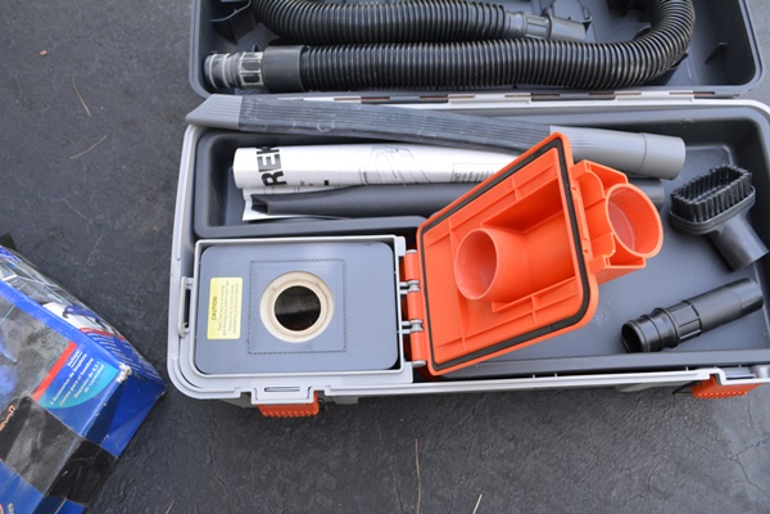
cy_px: 257
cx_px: 385
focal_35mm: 33
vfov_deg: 40.0
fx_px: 706
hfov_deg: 57.2
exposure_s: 1/125
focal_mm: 22
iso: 400
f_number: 5.6
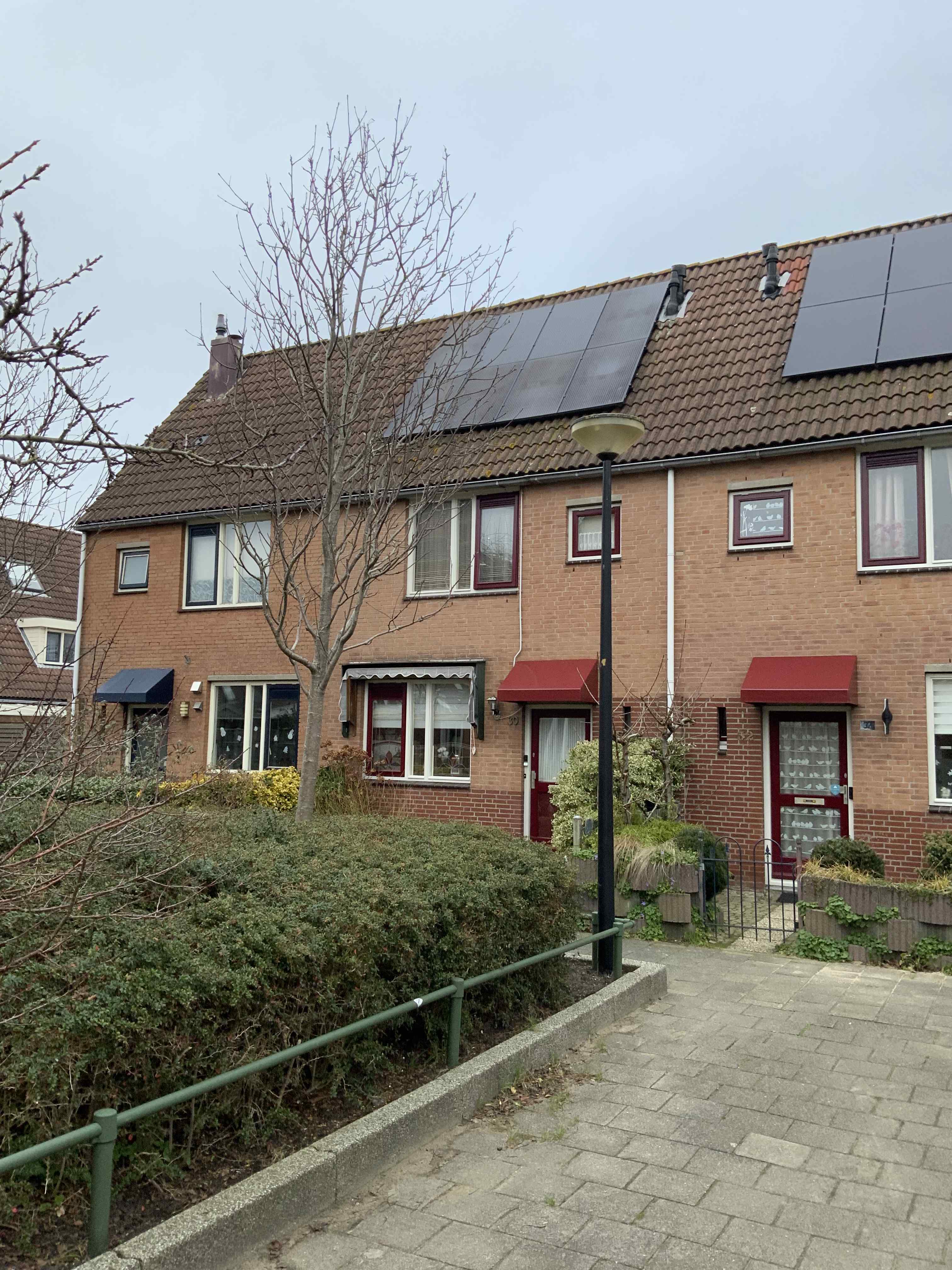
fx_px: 1063
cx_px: 476
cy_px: 635
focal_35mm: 29
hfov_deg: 48.2
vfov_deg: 61.7
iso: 64
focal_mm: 3
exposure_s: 1/122
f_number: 1.8
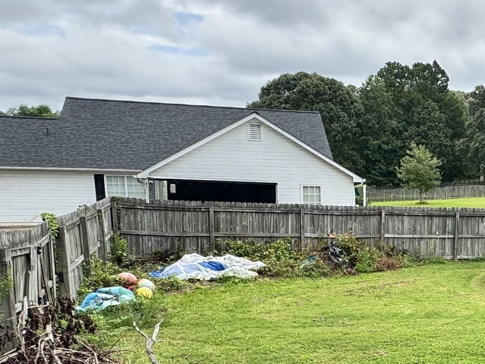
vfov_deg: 32.2
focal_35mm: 44
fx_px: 617
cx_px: 473
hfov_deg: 38.6
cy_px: 281
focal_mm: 2.22
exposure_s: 1/485
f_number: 2.2
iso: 40
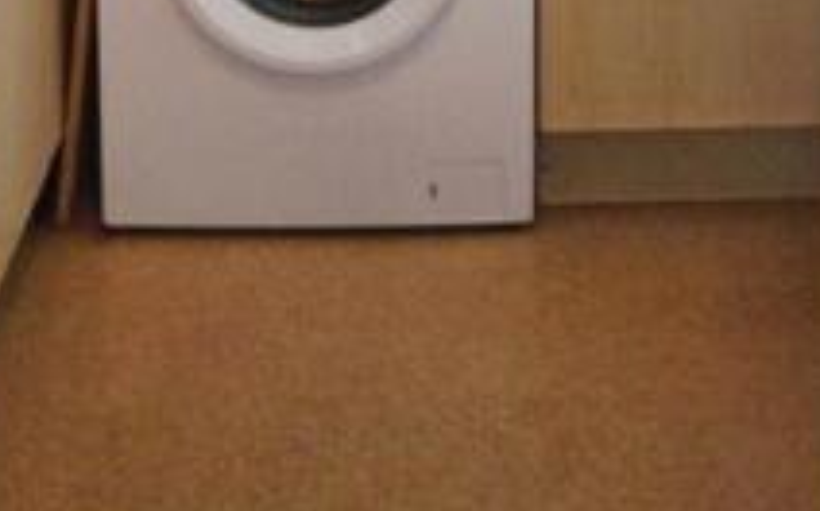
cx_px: 627
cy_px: -575
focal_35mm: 74
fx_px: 1652
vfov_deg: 14.1
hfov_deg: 27.4
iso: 250
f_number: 4
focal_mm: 10
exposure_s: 1/60
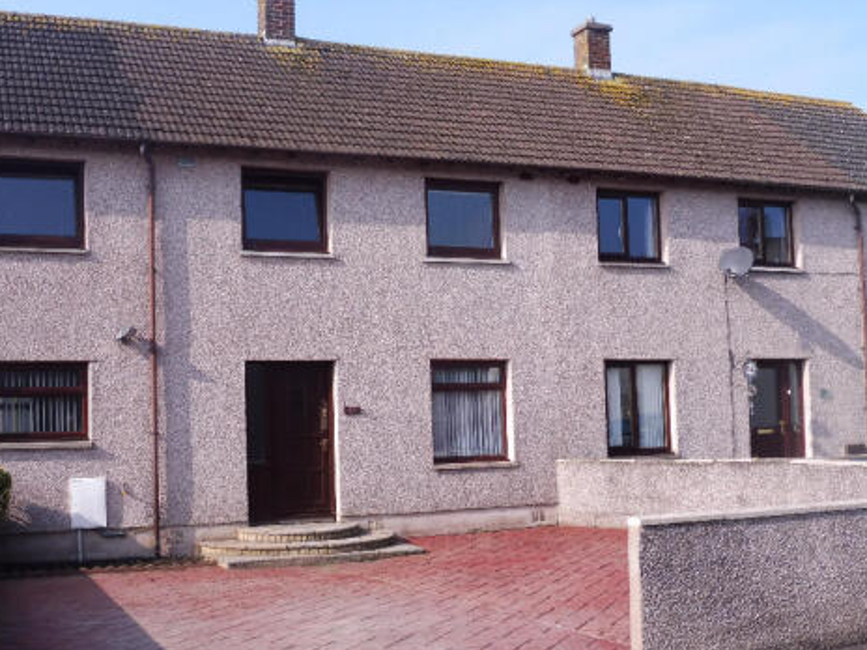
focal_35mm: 49
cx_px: 367
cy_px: 346
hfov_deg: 38.8
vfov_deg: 29.7
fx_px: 1227
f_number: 5
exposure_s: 1/500
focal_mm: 6.9
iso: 100
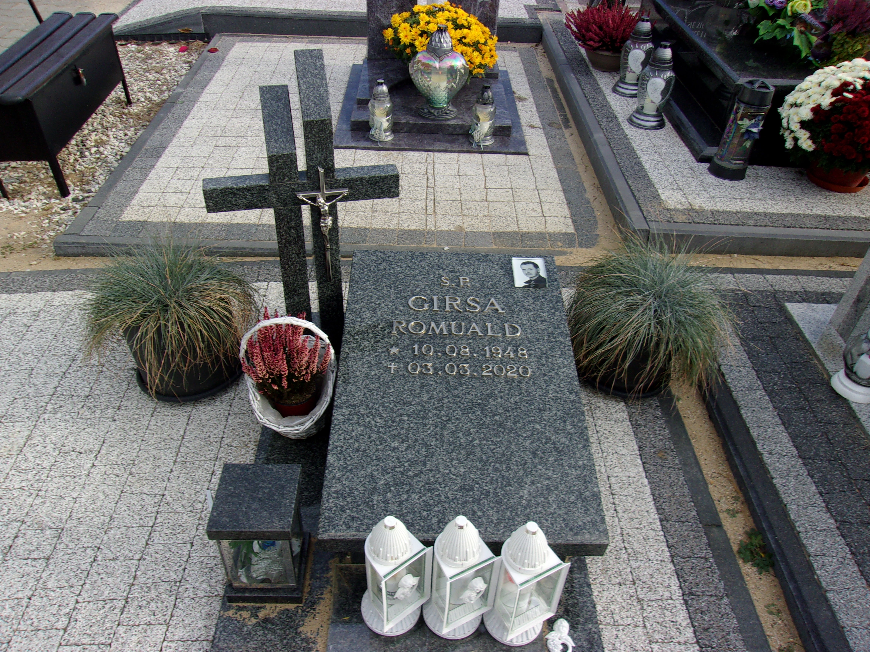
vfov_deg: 51.4
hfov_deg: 65.3
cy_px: 326
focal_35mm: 27
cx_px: 435
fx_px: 679
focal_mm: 4.9
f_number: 10.4
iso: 80
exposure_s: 1/45
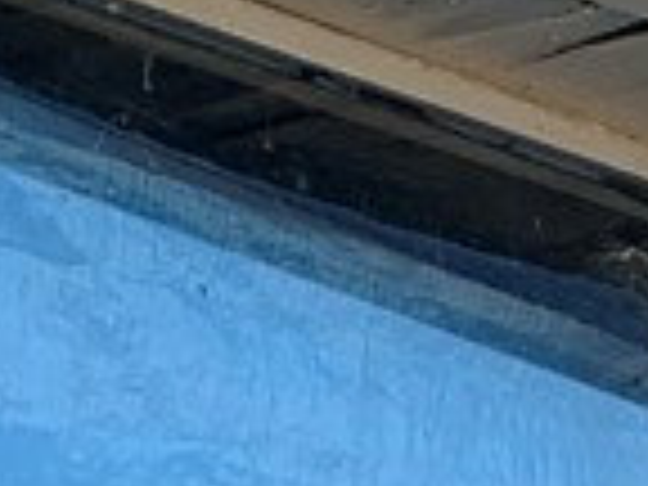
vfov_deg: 7.1
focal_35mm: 185
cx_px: 958
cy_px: 1480
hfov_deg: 10.3
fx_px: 3463
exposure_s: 1/294
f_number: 1.8
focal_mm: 4.25
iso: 25
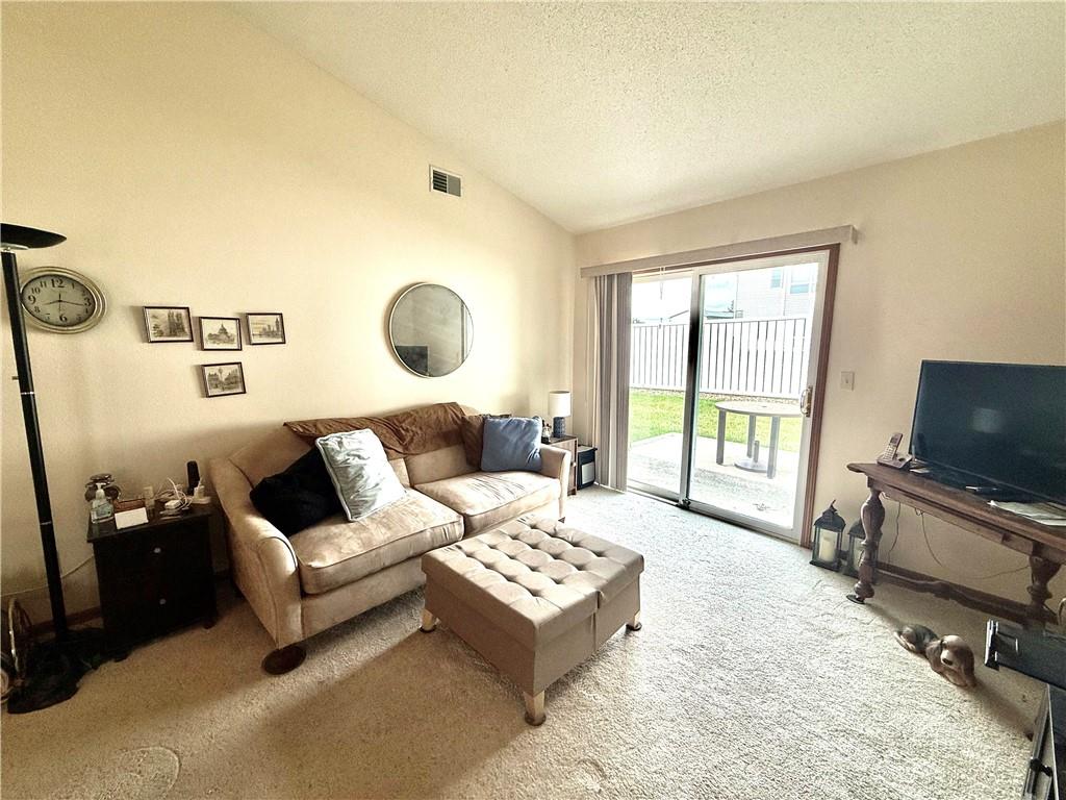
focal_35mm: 14
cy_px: 400
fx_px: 431
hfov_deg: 102.1
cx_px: 533
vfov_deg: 85.7
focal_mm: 2.22
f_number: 2.2
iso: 64
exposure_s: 1/161
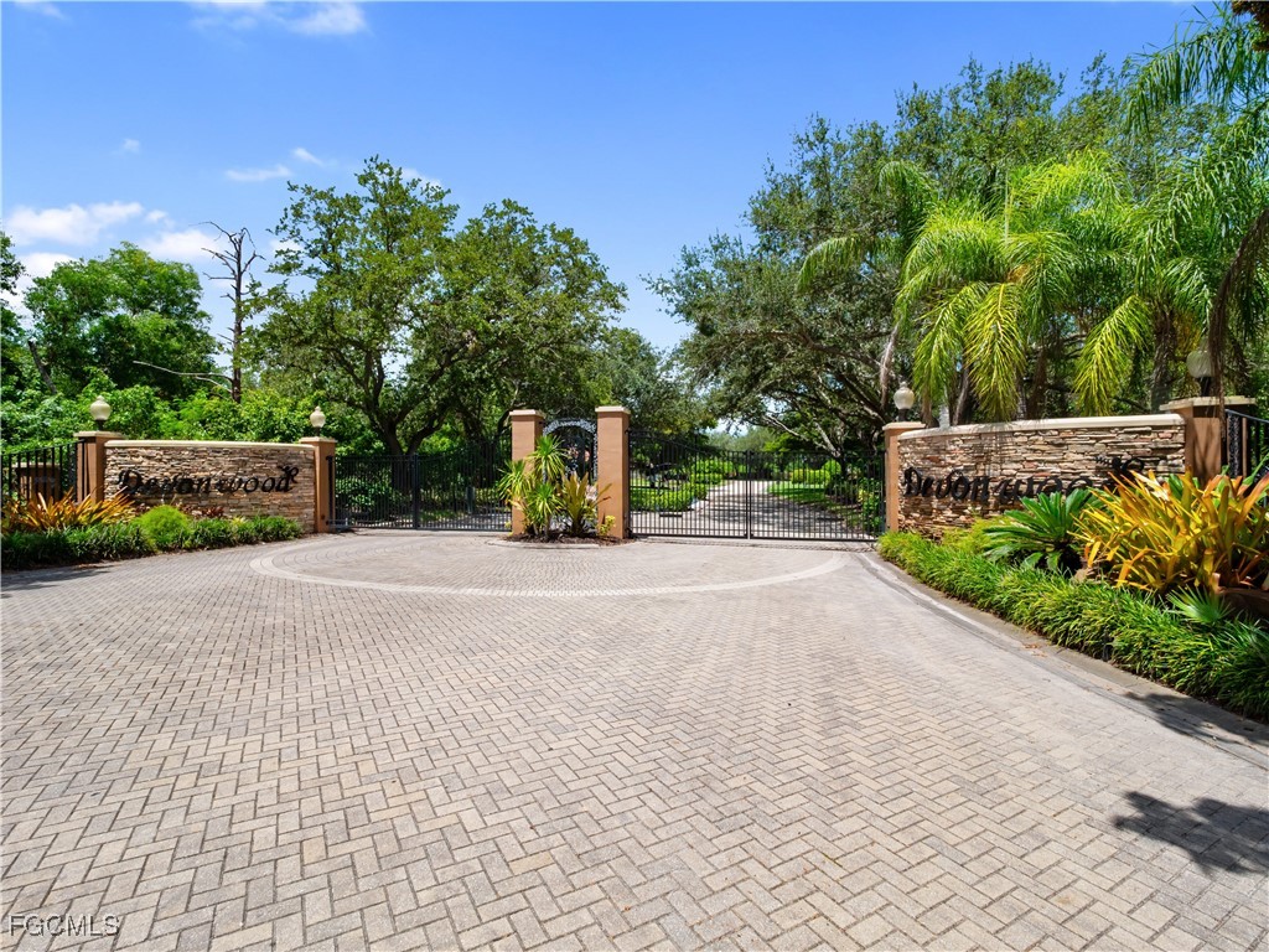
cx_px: 634
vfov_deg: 78.1
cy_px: 476
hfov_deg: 94.5
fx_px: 587
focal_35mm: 16
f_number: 7.1
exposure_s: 1/800
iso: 200
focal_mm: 8
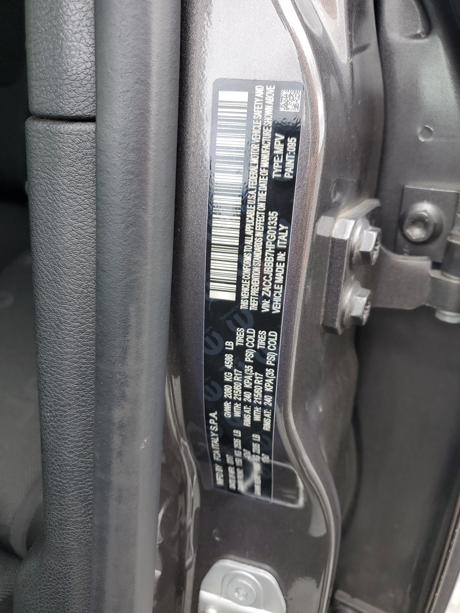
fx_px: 461
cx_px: 230
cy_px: 306
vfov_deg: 67.3
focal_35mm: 26
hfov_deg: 53.1
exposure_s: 1/200
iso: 50
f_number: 1.5
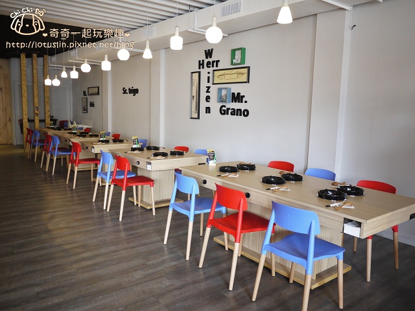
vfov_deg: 49.7
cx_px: 208
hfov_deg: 63.4
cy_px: 156
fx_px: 336
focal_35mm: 28
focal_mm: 14
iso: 400
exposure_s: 1/50
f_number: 2.5
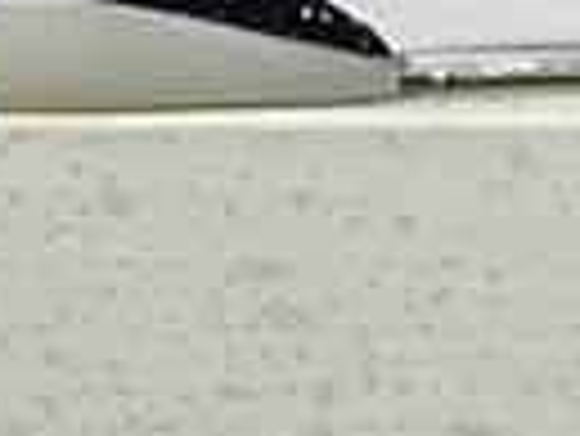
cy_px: -234
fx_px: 3220
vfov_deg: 7.6
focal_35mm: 192
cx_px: 225
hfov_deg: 10.3
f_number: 2.4
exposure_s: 1/229
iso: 25
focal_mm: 3.3
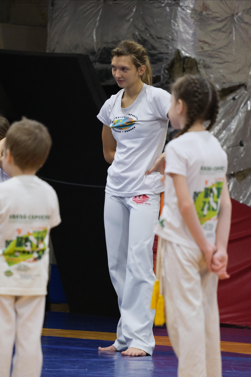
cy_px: 188
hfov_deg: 4.6
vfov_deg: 6.9
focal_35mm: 300
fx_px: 3137
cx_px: 126
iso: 6400
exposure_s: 1/300
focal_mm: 200
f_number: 4.8
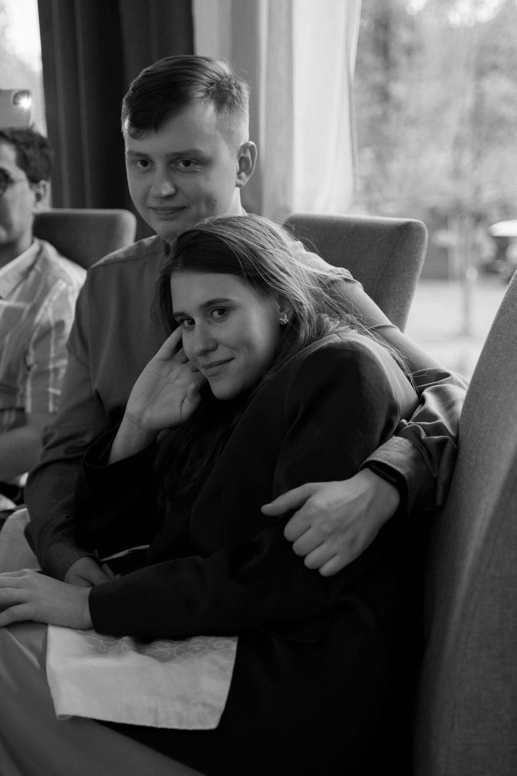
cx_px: 258
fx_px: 1099
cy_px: 388
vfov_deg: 38.9
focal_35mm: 51
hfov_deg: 26.5
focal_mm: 51
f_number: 2.8
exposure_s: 1/320
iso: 1250
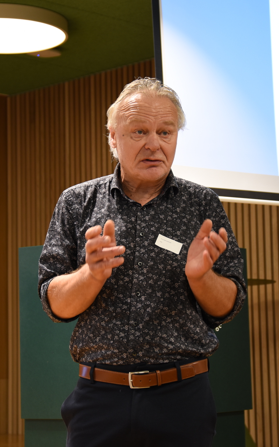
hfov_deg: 14.2
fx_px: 1119
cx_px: 130
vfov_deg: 22.6
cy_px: 224
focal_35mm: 92
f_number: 3.5
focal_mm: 40
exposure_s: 1/40
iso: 400
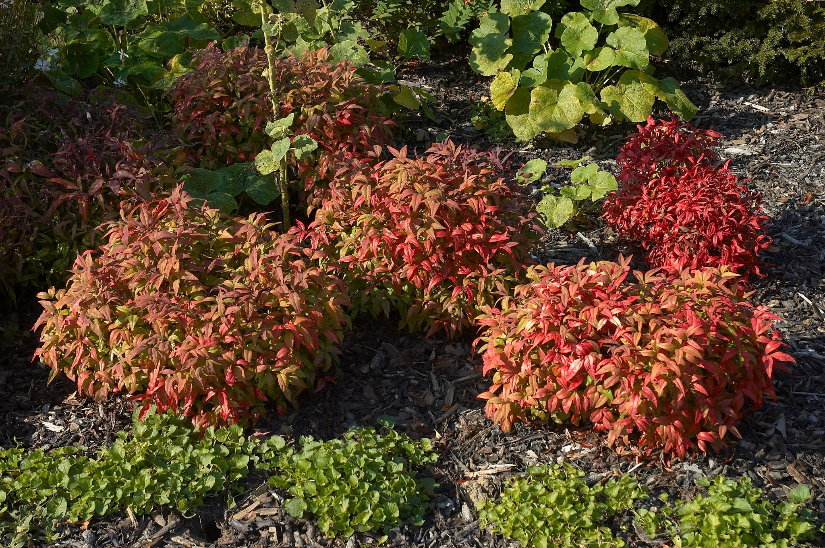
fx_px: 1374
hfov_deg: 33.4
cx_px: 412
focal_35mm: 60
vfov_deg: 22.6
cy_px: 274
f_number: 9.5
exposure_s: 1/350
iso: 200
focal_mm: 40
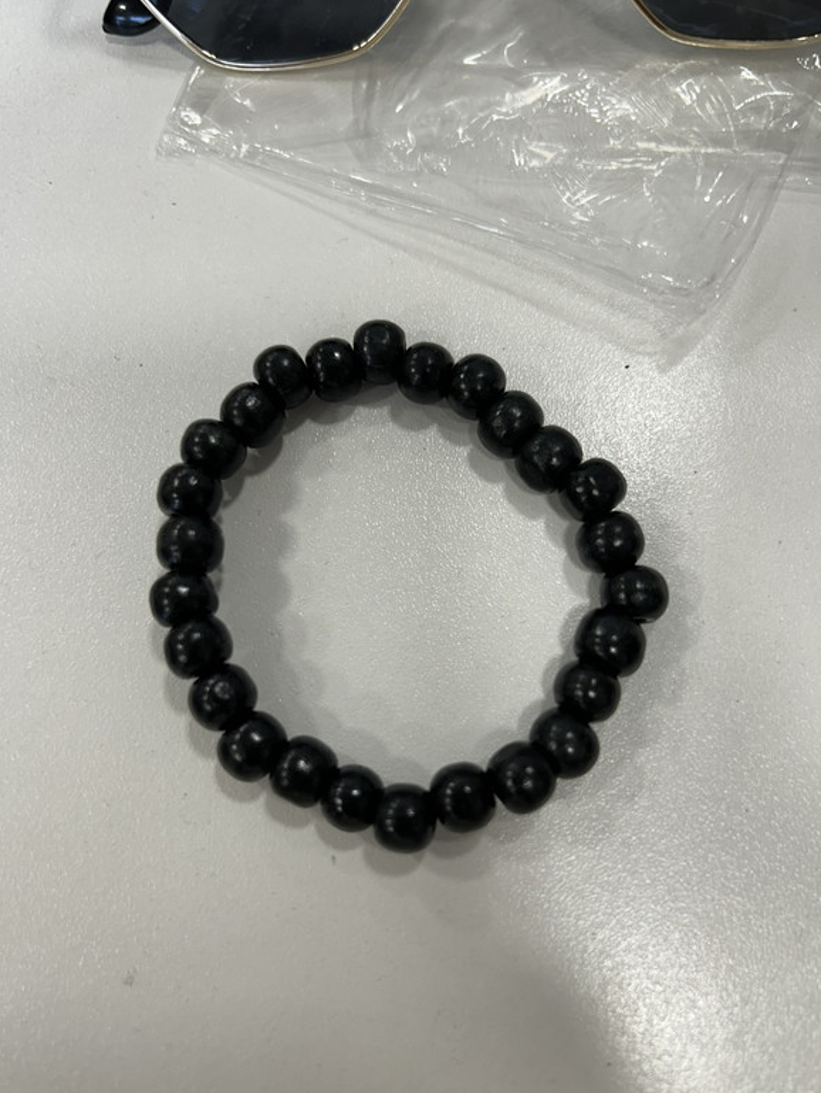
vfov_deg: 65.3
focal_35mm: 27
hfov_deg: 51.4
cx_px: 423
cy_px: 559
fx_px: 853
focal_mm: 5.7
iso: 40
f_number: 1.5
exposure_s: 1/120
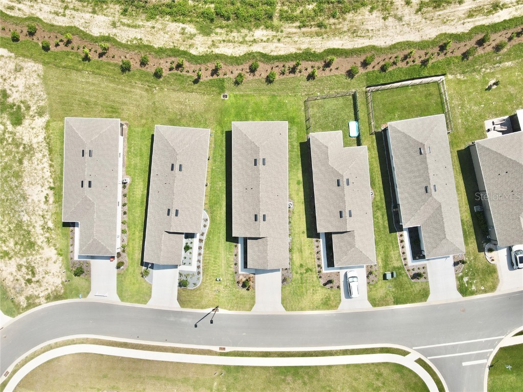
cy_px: 196
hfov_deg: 71.6
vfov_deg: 56.8
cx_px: 262
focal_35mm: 24
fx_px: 363
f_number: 2.8
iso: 100
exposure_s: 1/800
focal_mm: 4.5
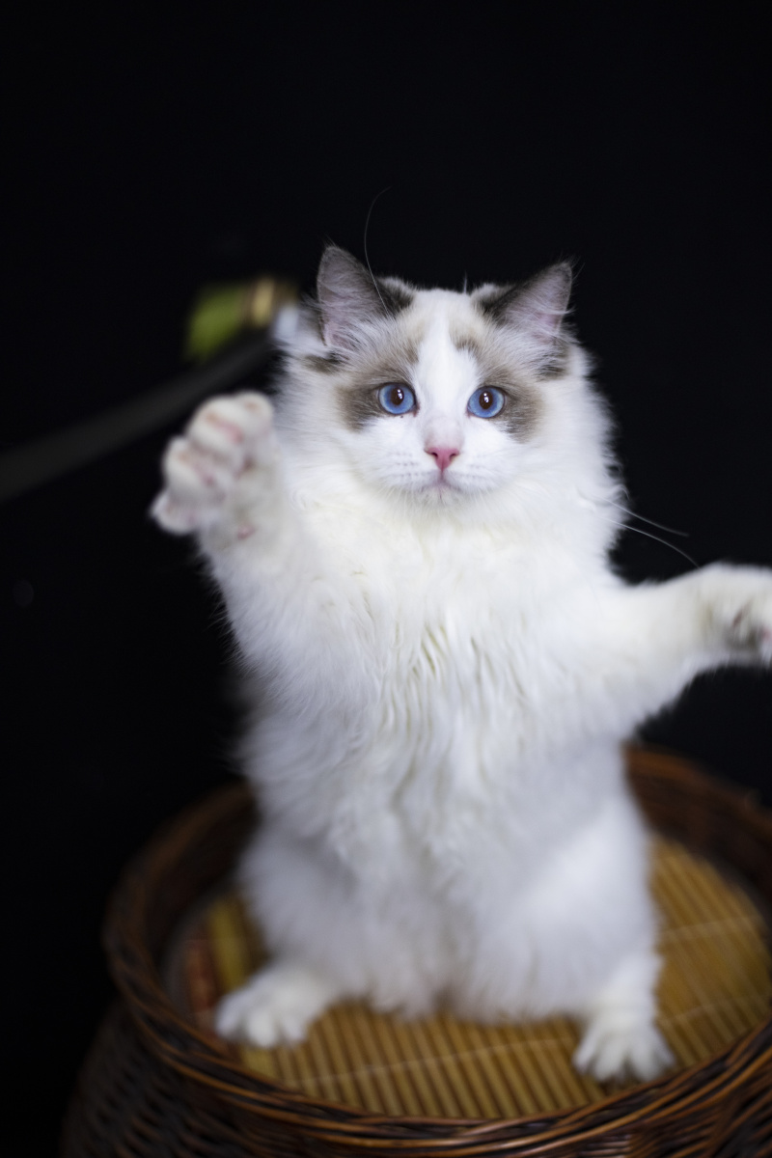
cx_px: 386
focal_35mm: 50
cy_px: 579
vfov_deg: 39.6
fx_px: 1608
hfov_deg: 27.0
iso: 1000
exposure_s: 1/160
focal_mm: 50
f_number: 1.8
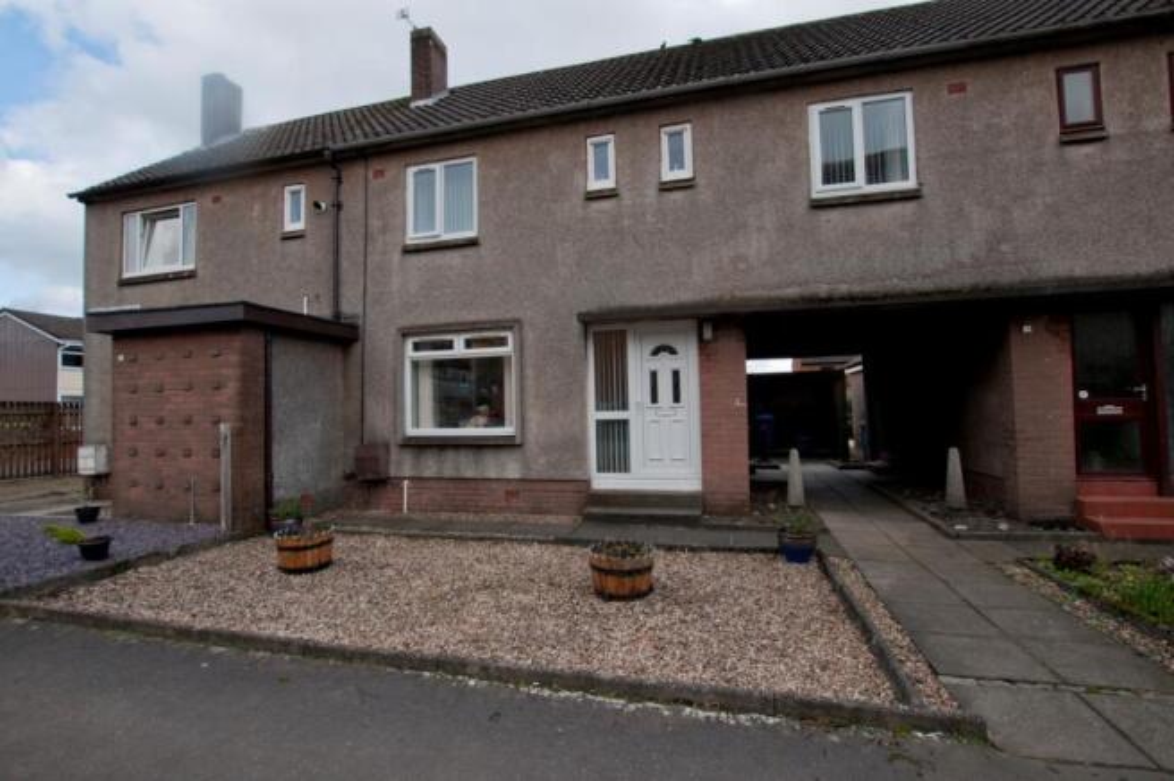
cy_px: 390
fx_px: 538
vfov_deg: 71.9
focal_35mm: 16
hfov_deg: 95.0
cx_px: 587
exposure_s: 1/160
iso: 200
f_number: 6.3
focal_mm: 11
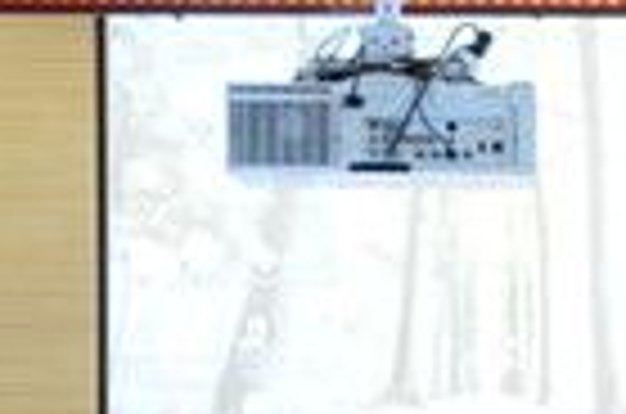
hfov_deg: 11.4
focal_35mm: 180
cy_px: 711
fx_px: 3123
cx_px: 500
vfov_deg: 7.4
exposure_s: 1/13
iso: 400
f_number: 4
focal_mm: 26
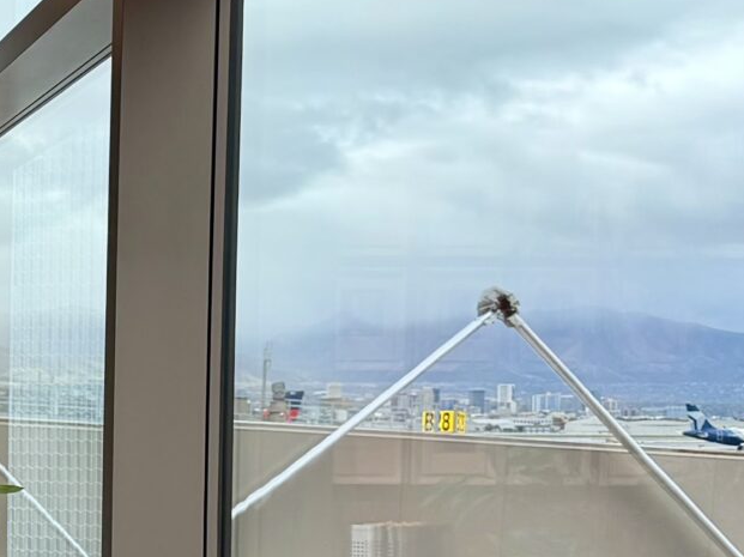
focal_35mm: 99
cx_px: -369
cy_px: 501
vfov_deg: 14.8
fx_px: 2127
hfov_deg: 17.8
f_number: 1.78
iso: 80
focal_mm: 6.76
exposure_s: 1/196
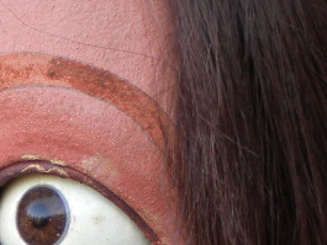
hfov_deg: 14.4
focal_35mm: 135
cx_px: -6
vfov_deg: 10.8
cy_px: 294
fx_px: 1276
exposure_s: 1/55
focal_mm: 6.3
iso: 80
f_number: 3.1
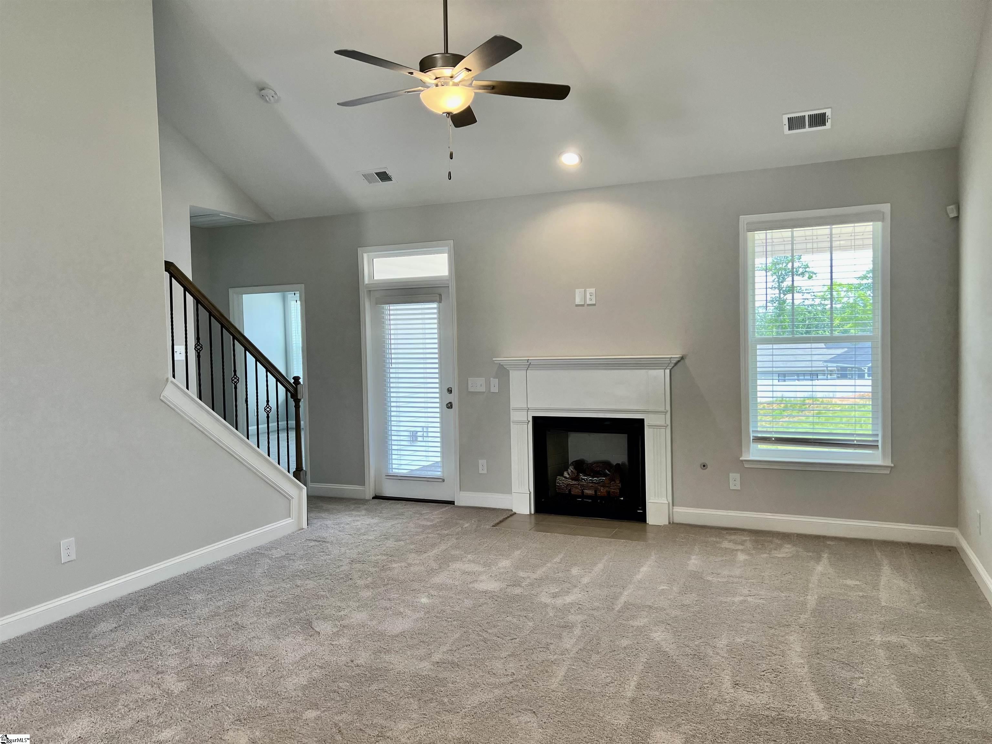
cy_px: 372
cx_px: 496
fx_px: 745
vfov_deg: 53.1
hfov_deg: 67.3
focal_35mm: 26
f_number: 1.5
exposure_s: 1/120
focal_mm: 5.7
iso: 64
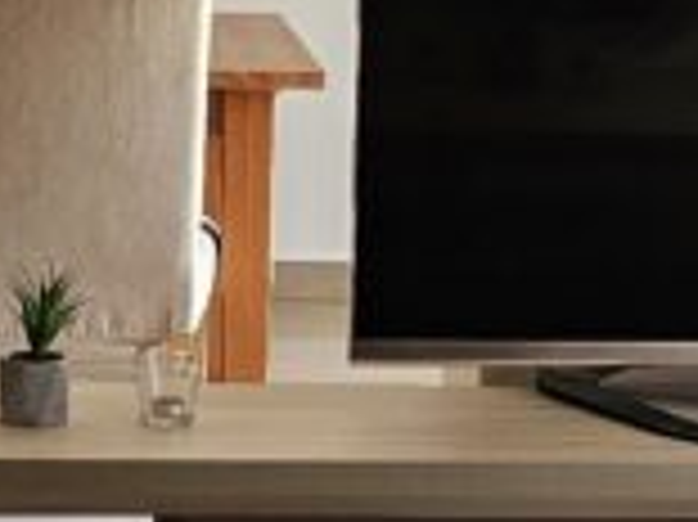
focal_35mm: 152
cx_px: 311
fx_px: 3063
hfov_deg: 13.0
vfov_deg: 9.7
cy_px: -40
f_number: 1.7
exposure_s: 1/100
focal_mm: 6.3
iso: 200
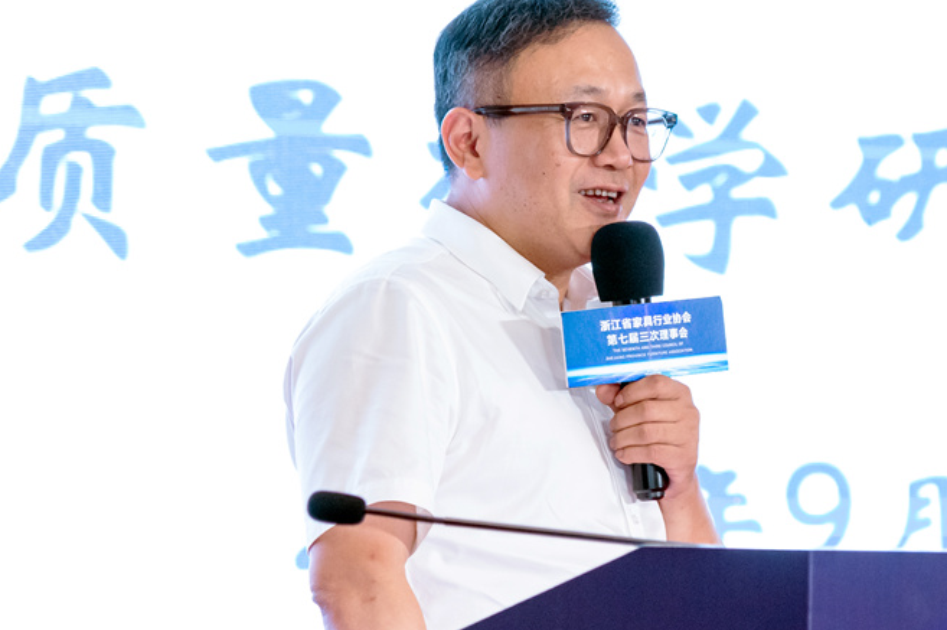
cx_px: 711
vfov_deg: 5.7
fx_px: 6282
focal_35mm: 239
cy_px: 290
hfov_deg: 8.6
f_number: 4
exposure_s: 1/200
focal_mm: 105
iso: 3200
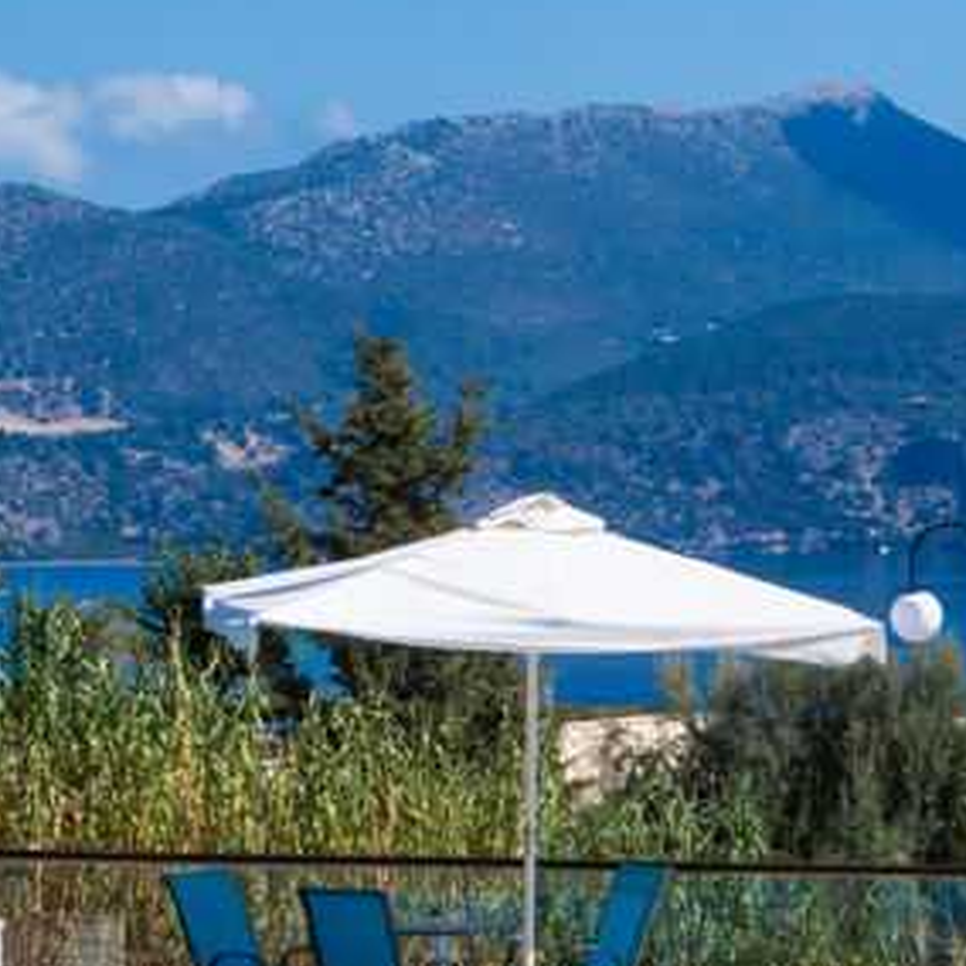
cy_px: 738
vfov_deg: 8.1
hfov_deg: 7.9
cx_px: 1551
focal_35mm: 215
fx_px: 6788
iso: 400
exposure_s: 1/320
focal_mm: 70
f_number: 18
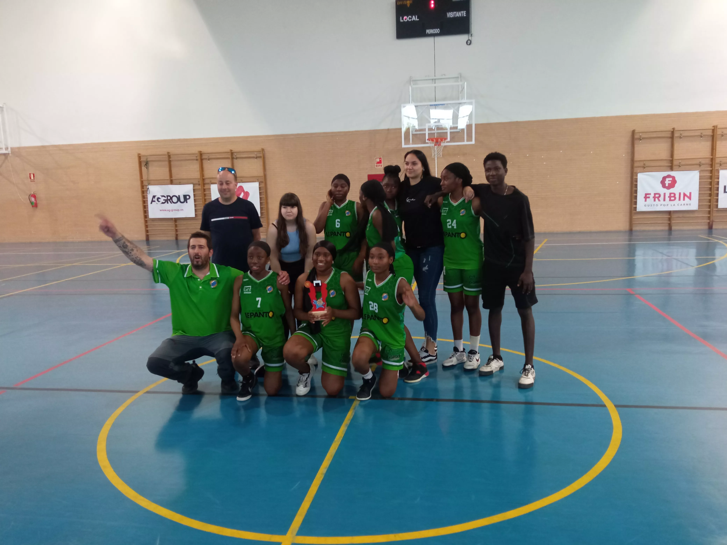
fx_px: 567
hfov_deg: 65.3
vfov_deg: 51.4
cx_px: 364
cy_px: 272
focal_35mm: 27
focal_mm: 3.79
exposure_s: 1/25
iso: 497
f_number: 2.2
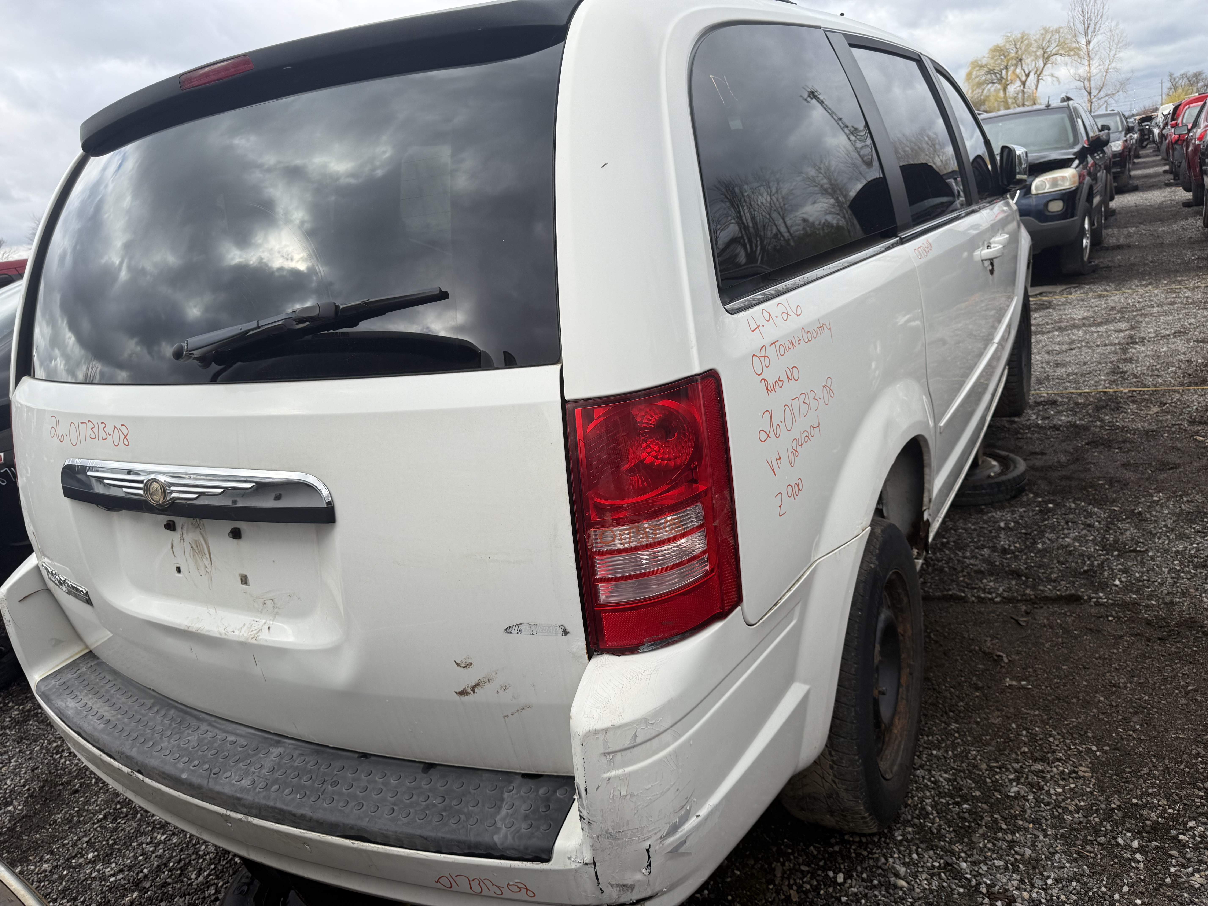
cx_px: 604
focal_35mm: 24
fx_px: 838
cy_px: 453
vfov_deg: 56.8
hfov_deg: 71.6
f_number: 1.78
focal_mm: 6.76
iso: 80
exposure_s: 1/2000
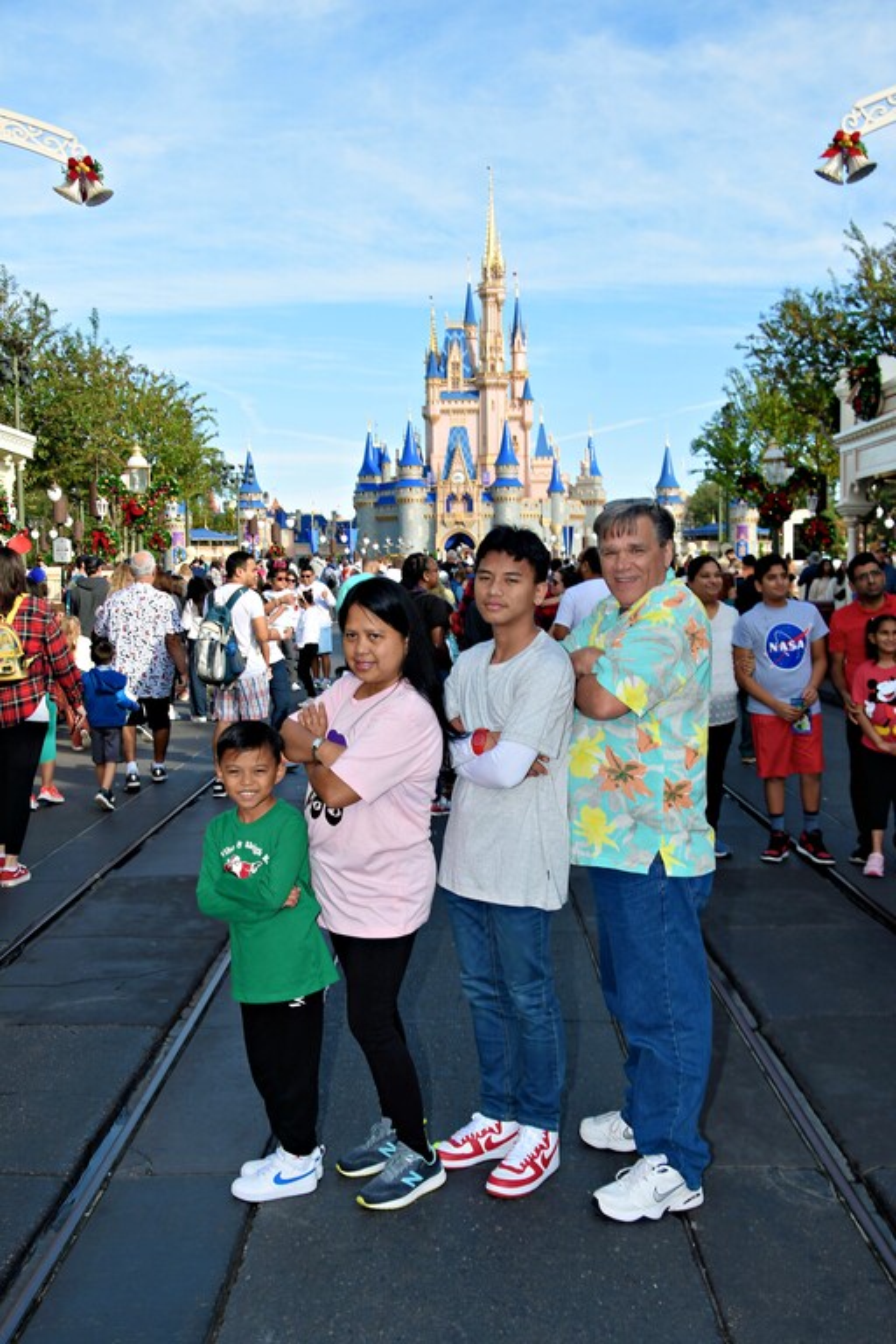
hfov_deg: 35.9
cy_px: 672
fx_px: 1381
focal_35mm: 37
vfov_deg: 51.9
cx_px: 448
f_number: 8
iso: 100
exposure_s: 1/250
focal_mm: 25
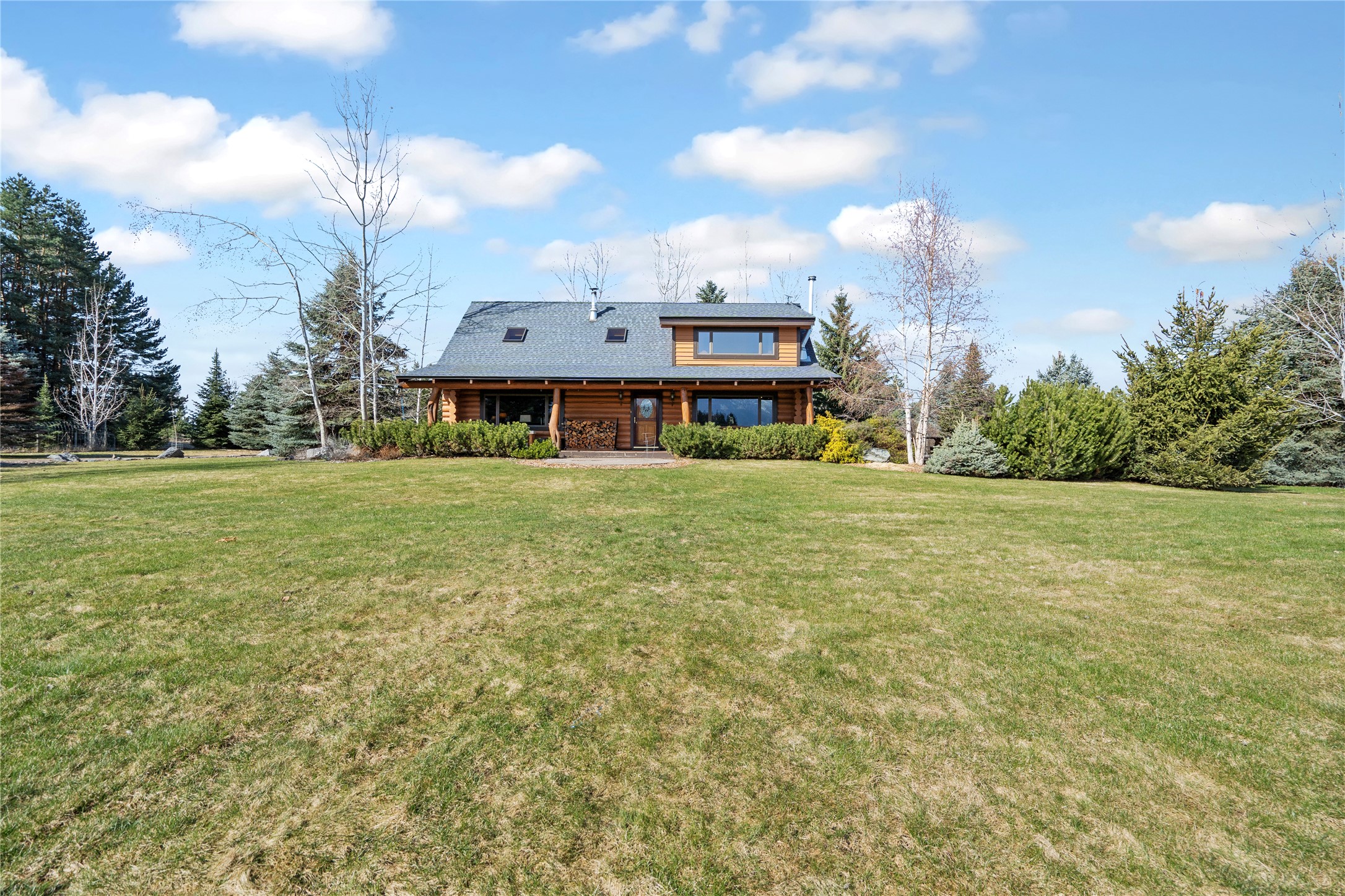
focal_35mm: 16
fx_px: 598
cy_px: 448
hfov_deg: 96.7
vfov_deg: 73.7
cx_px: 672
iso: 320
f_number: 7.1
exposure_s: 1/3200
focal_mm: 16
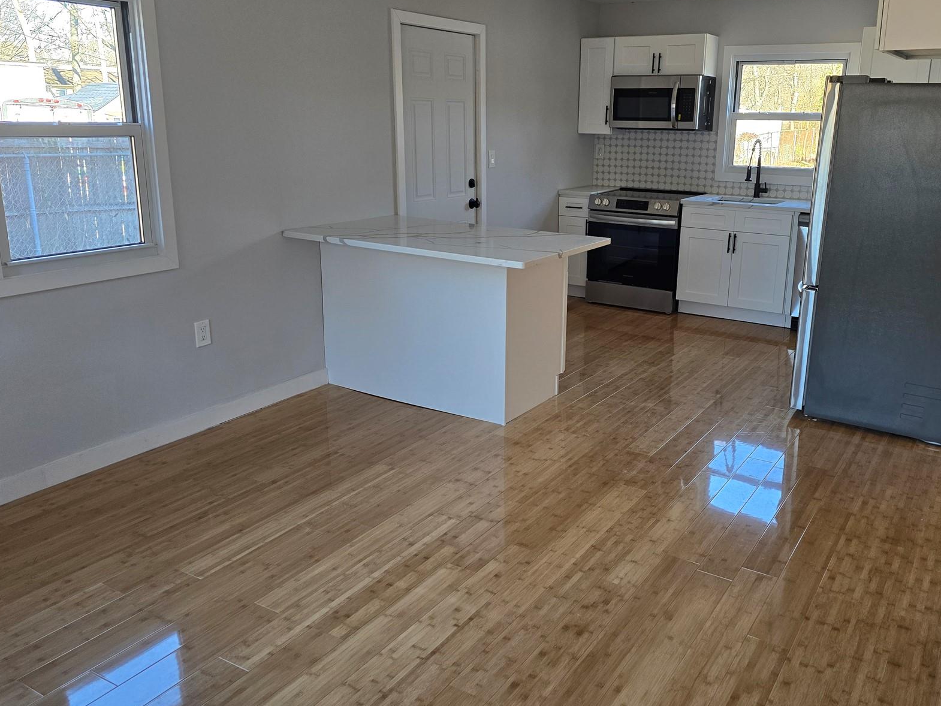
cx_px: 532
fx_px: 816
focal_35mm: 30
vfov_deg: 46.7
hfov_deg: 59.7
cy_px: 307
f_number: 1.7
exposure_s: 1/180
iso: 125
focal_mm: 6.3
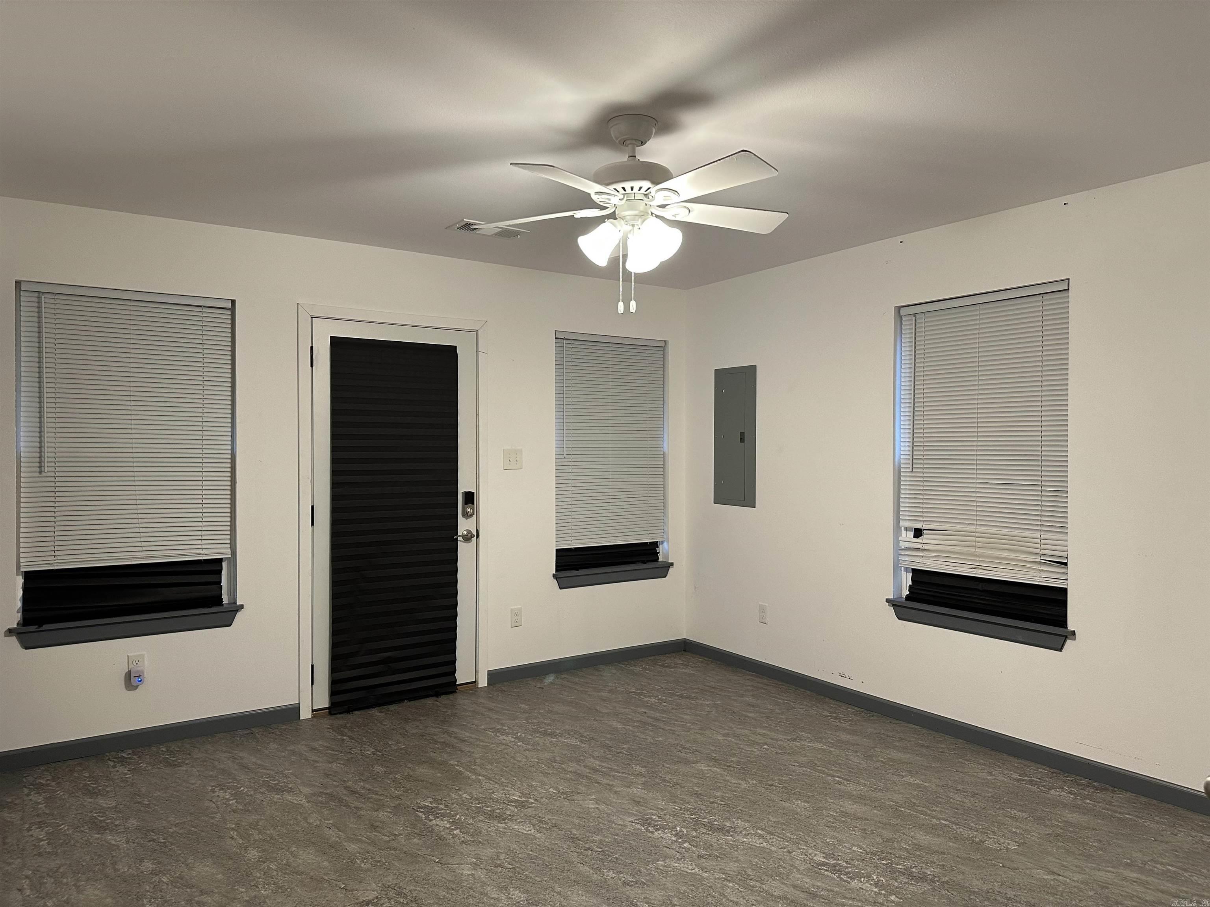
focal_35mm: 24
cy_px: 454
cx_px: 605
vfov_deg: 56.8
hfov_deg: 71.6
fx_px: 839
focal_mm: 6.86
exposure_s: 1/60
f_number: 1.78
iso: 250
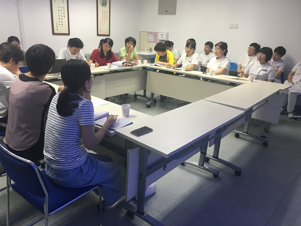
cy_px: 113
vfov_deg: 48.2
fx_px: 252
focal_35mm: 29
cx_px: 150
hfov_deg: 61.7
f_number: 2.2
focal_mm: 4.15
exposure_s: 1/33
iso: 100
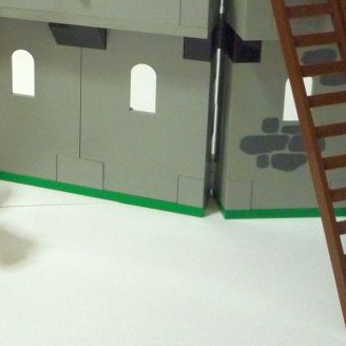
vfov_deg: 23.9
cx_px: 6
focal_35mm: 69
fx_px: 780
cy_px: -2
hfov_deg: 24.0
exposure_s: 1/30
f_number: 2.8
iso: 400
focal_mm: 4.4
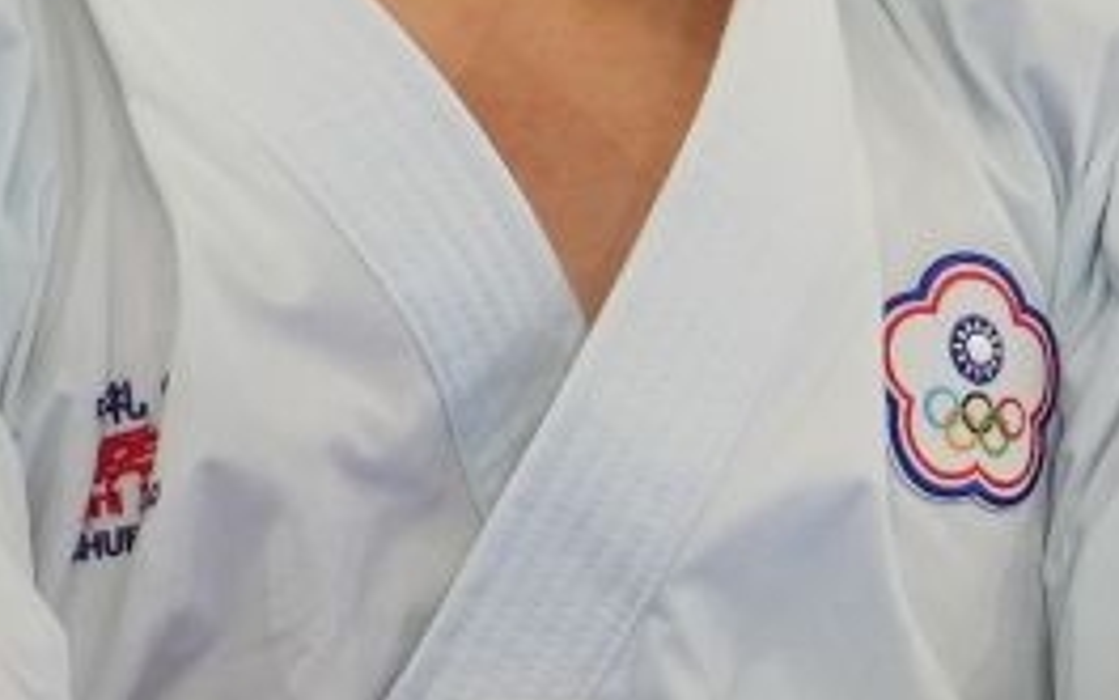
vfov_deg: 0.6
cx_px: 280
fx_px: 63615
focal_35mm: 2086
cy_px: 602
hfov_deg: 1.0
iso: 250
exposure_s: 1/500
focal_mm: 200
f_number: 2.8
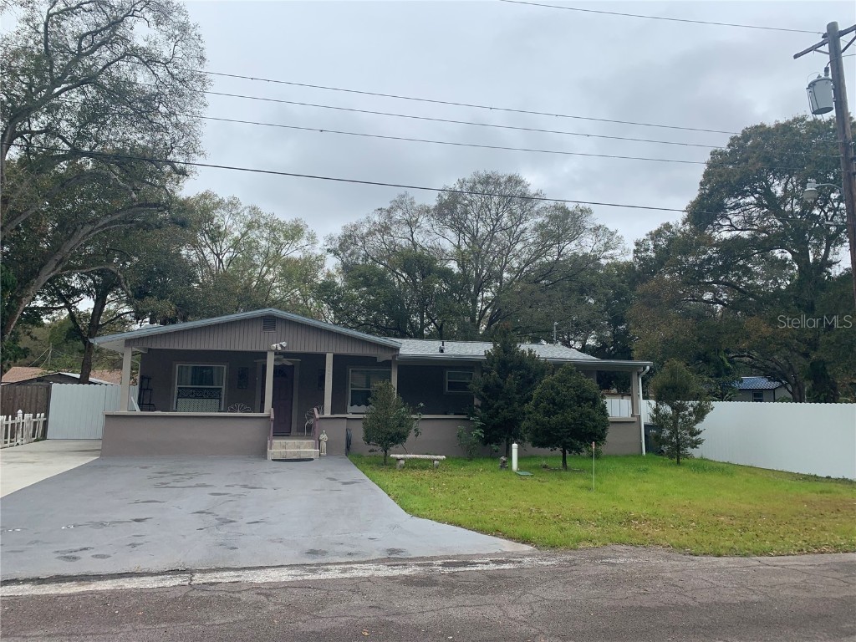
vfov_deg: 53.1
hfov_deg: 67.3
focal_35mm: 26
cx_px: 428
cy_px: 321
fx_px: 643
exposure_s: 1/1266
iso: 25
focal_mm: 4.25
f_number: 1.8
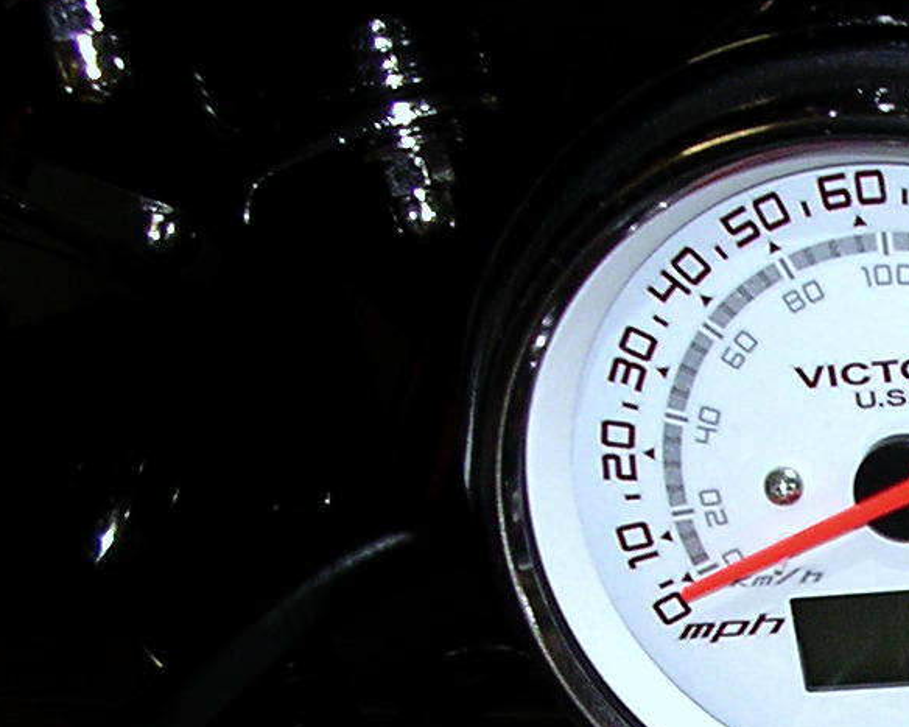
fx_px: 3497
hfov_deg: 13.9
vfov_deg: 11.6
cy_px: 898
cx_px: 1351
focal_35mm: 130
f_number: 2.8
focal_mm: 5.8
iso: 100
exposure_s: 1/60.1
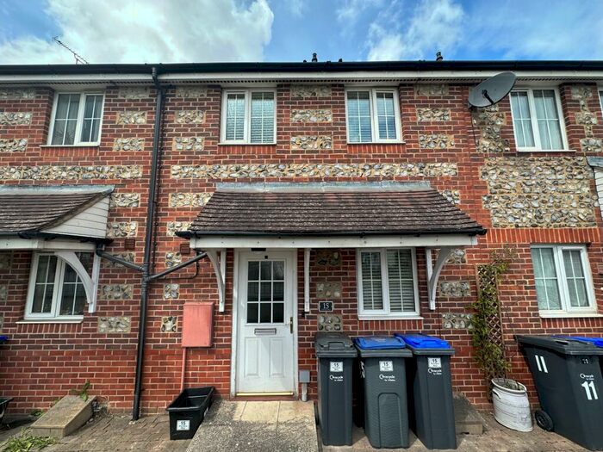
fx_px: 244
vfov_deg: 85.7
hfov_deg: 102.1
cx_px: 302
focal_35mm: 14
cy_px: 226
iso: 50
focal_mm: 2.22
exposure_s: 1/1033
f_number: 2.2
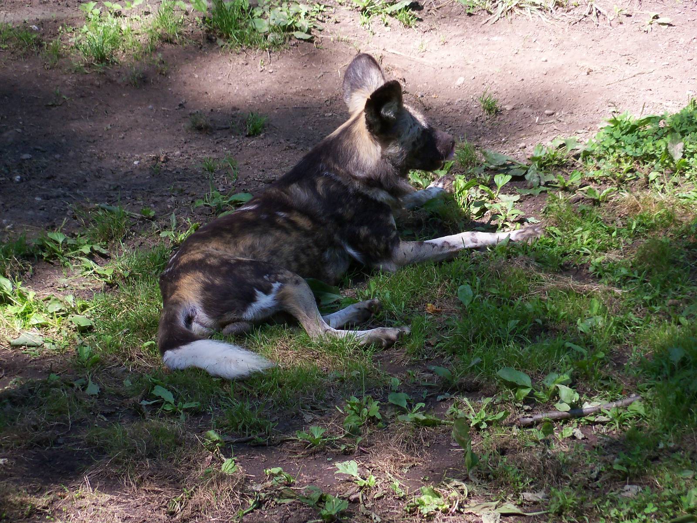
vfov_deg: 4.2
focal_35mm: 350
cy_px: 262
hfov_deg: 5.7
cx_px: 348
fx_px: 7047
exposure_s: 1/125
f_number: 4.8
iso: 100
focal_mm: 62
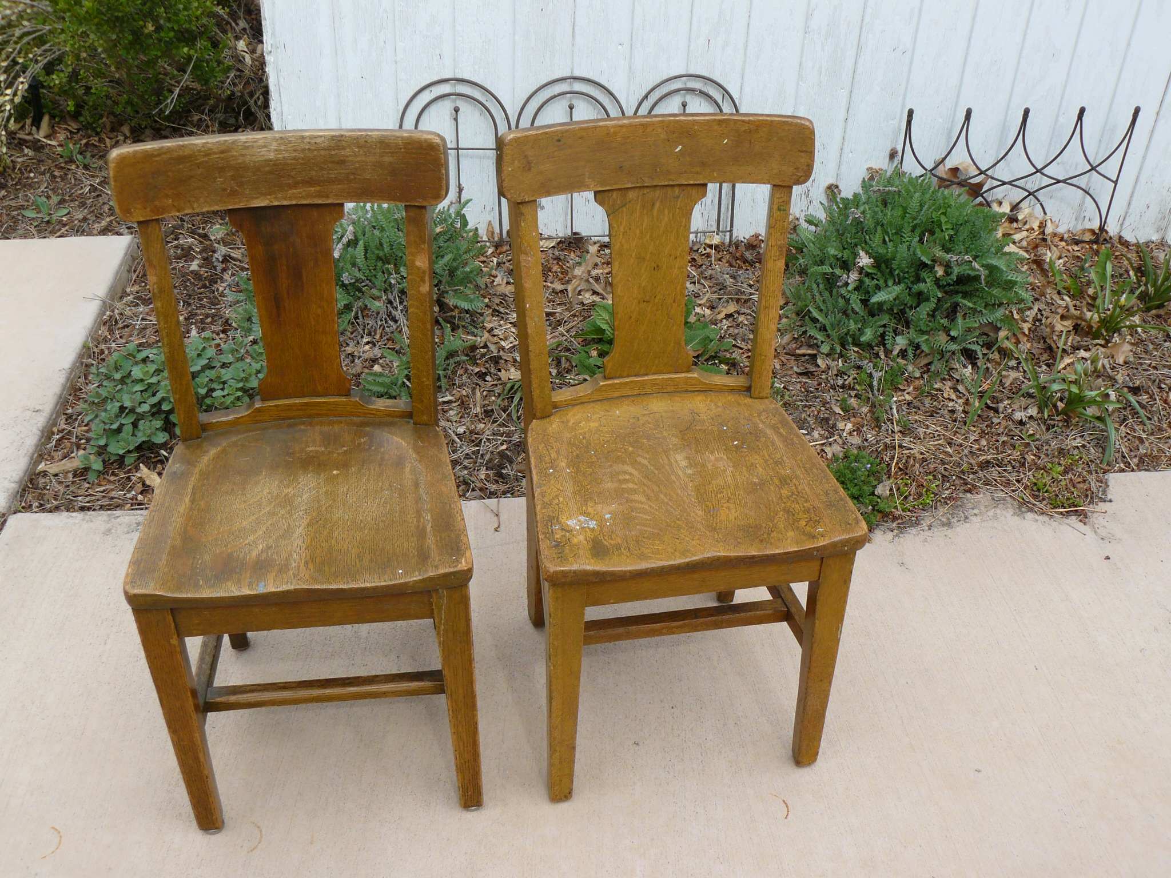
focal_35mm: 36
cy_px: 439
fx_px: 1218
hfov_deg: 51.4
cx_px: 586
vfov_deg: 39.7
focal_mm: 6
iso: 100
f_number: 4.5
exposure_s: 1/200
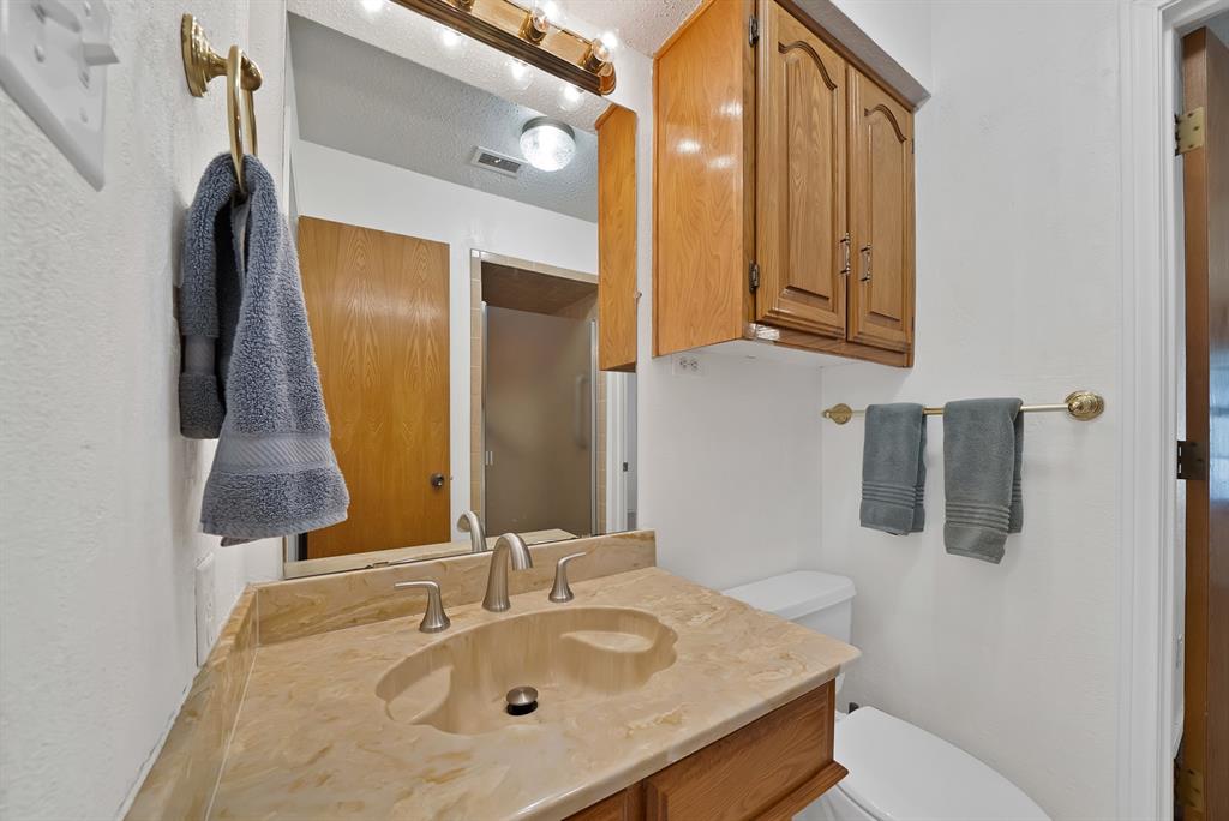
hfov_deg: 112.6
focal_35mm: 12
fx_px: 410
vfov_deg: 90.1
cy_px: 410
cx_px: 614
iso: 640
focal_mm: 12
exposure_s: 1/3
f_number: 9
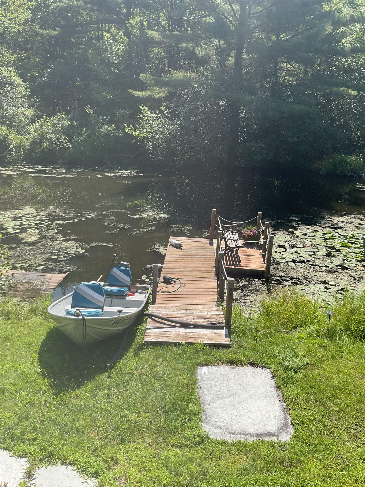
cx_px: 182
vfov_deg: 61.7
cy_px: 244
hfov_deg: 48.2
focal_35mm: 29
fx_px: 408
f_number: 1.8
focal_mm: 3
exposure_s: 1/1168
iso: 16
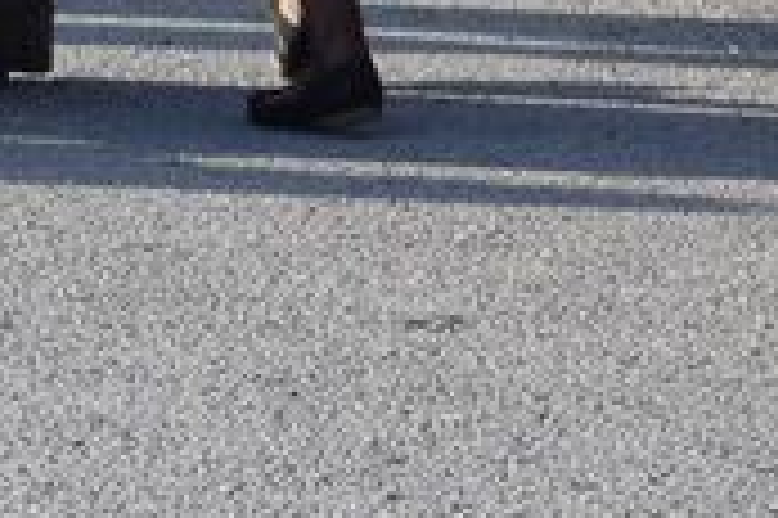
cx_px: -1363
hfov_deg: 4.2
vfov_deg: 2.9
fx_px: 10296
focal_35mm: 477
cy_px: -662
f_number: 9
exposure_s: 1/320
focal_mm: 55
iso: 200
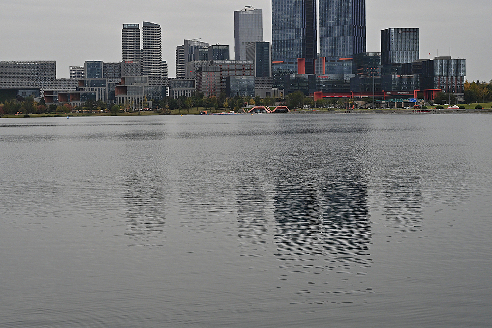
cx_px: 240
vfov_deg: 20.6
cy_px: 125
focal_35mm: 66
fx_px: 902
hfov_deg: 30.5
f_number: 8
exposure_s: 1/250
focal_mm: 53
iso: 400
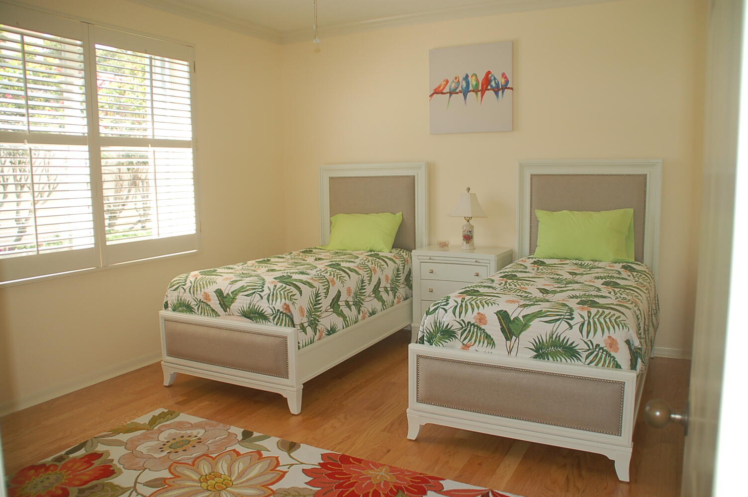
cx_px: 374
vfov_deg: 47.8
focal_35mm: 27
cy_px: 248
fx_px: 560
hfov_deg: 67.4
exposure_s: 1/200
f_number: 3.5
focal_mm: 18
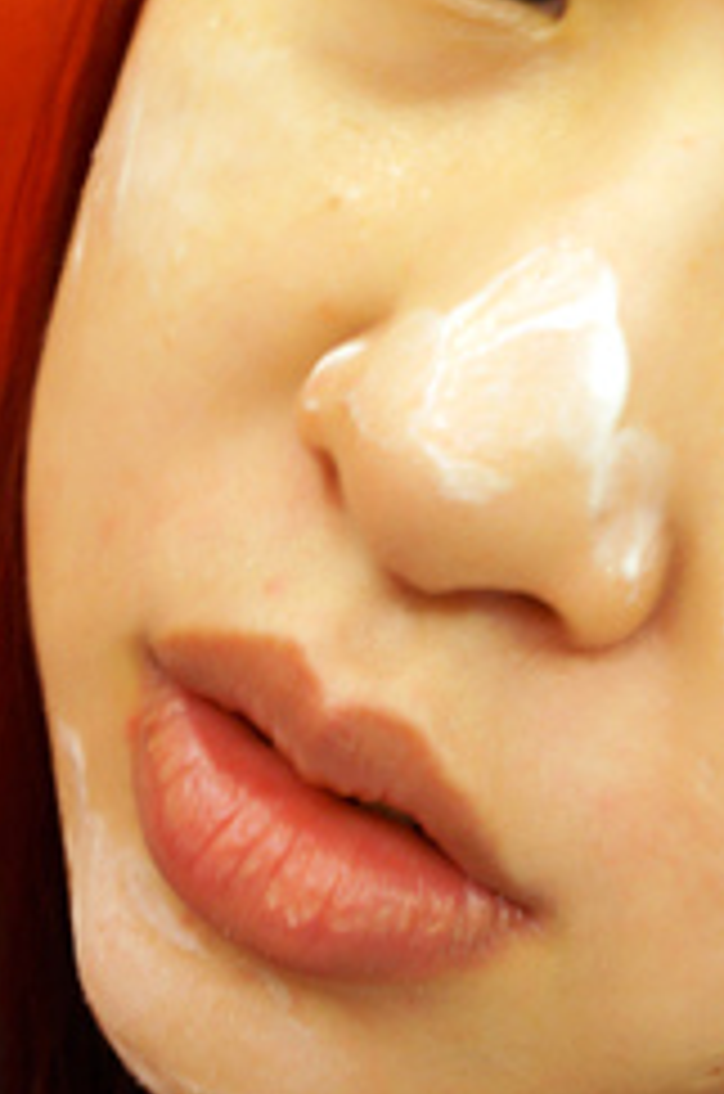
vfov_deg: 27.3
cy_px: 446
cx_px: 823
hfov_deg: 17.6
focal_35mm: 74
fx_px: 2242
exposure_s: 1/2
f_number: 8
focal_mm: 20
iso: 200
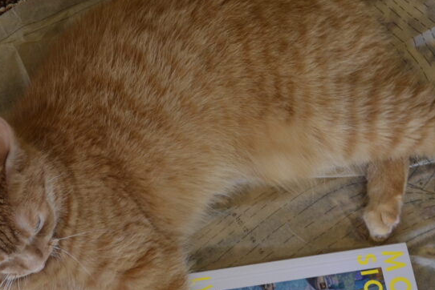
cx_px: 201
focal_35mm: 119
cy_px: 221
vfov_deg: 11.5
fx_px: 1439
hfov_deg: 17.2
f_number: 5.3
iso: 400
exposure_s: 1/6
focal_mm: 42
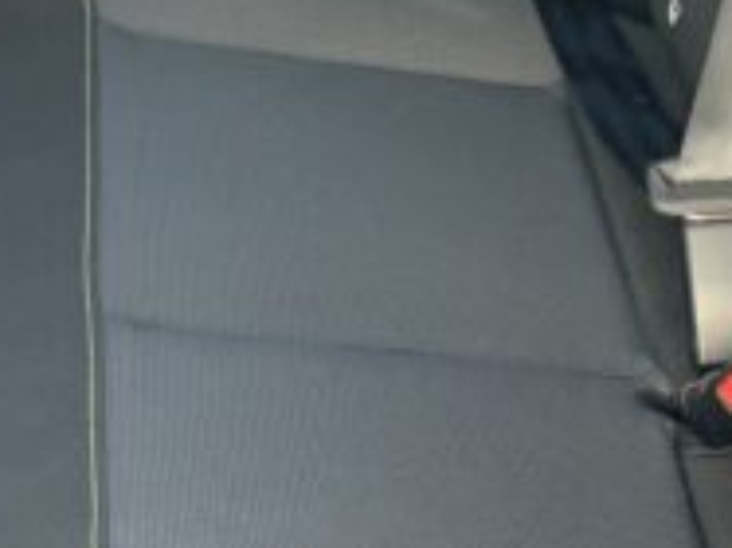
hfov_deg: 15.6
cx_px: 759
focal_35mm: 124
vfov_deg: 11.9
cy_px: 403
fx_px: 2620
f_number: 1.8
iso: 64
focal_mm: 3
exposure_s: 1/65
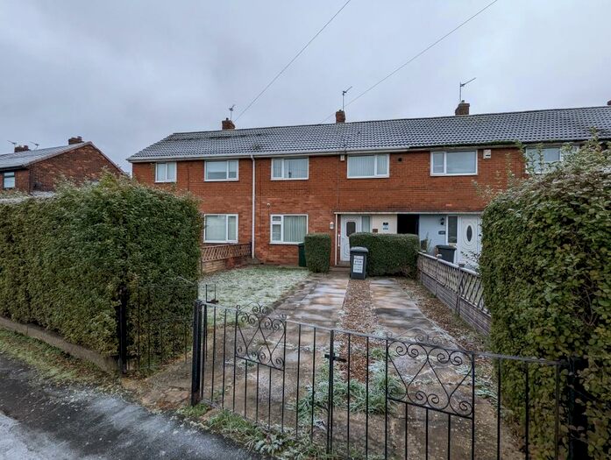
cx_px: 306
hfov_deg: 94.4
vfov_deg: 78.3
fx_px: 283
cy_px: 230
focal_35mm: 16
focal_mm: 2.35
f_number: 2.2
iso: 51
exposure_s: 1/112
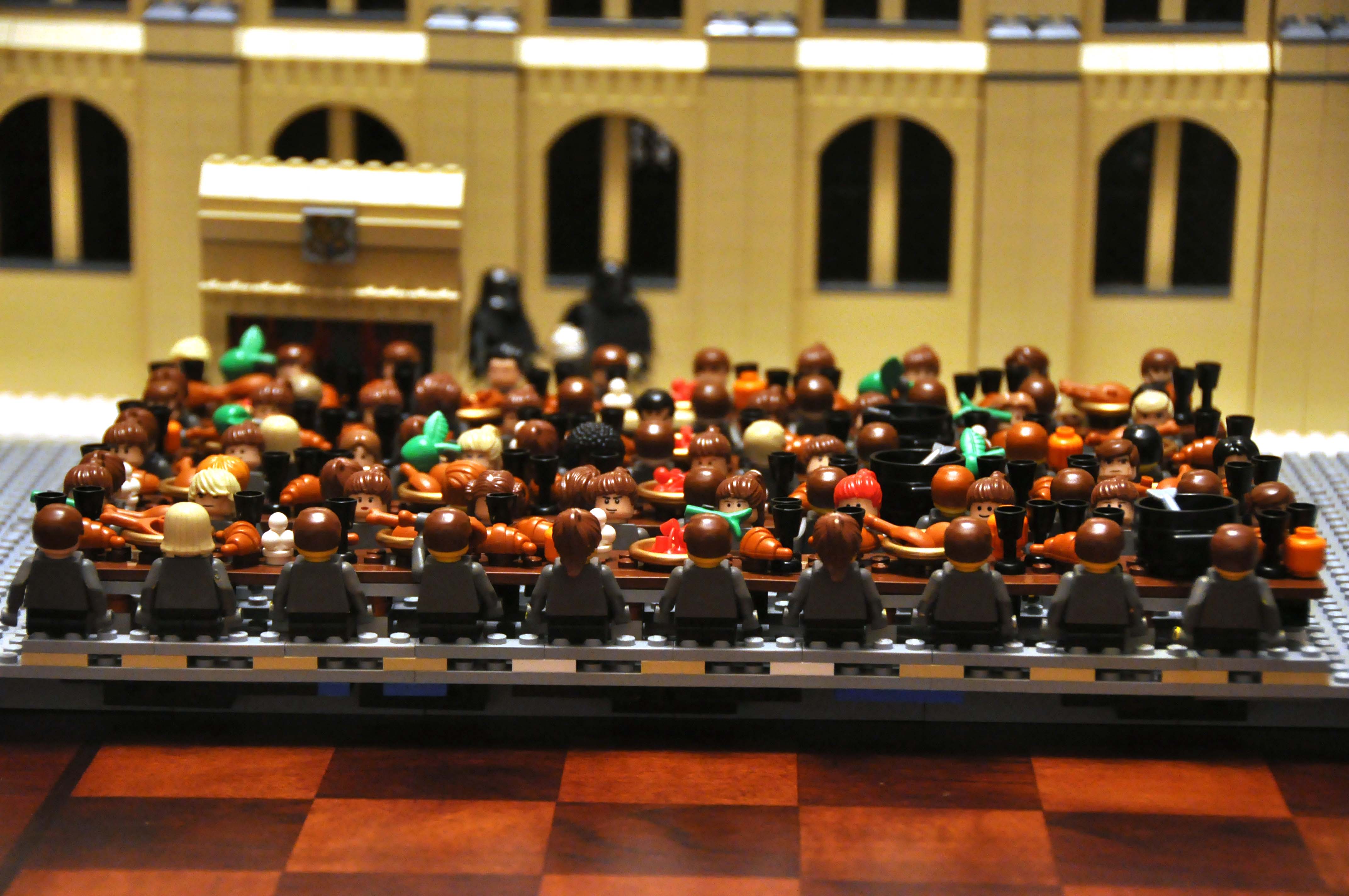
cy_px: 448
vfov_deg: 13.0
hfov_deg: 19.5
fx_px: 3930
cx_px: 674
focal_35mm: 105
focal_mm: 70
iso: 2000
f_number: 5
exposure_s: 1/30
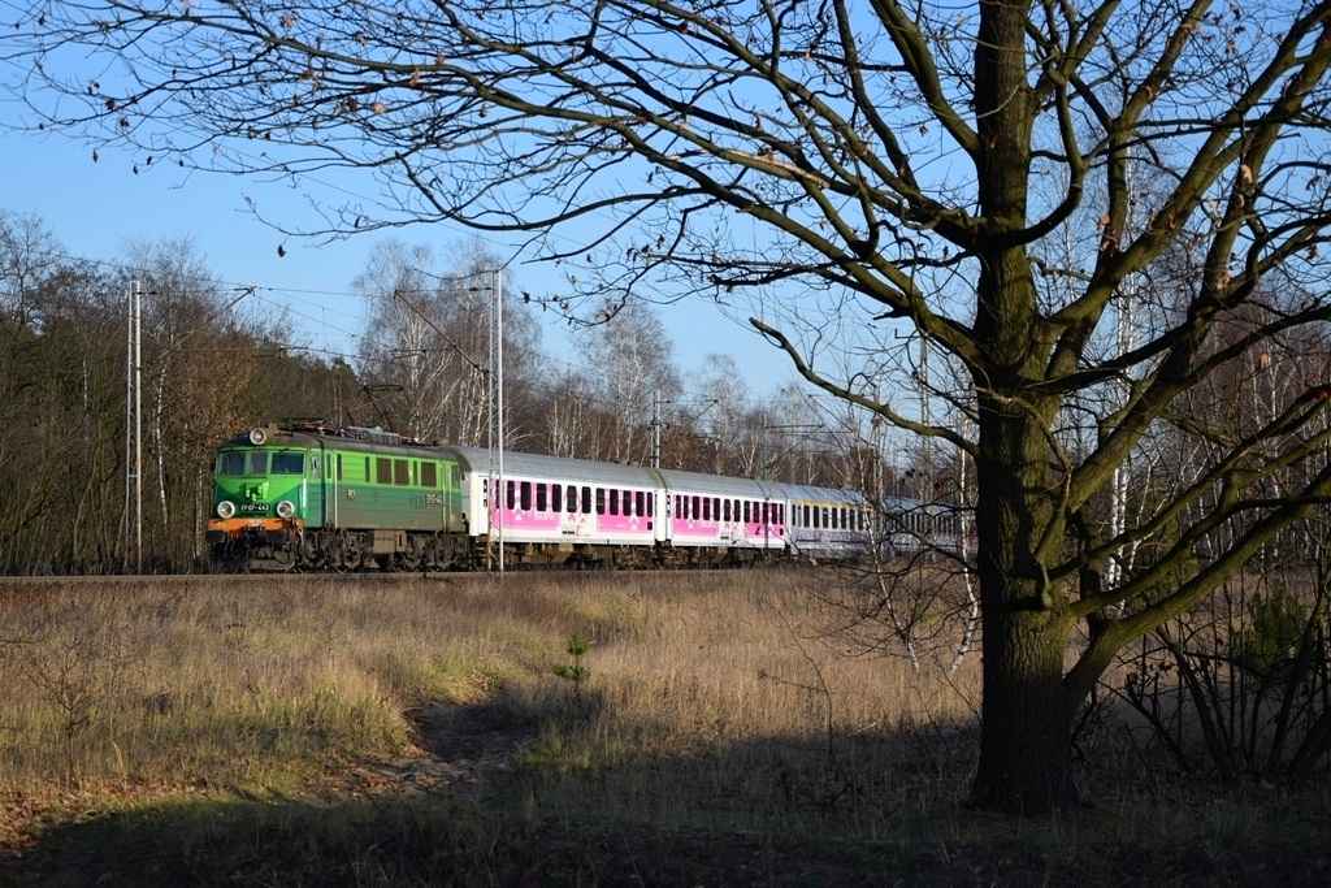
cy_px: 444
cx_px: 666
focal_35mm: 78
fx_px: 2884
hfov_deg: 26.0
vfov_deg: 17.5
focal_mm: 52
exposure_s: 1/320
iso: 100
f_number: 5
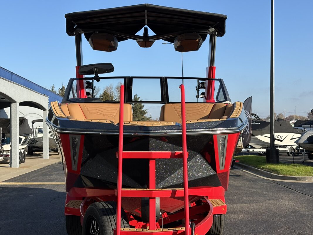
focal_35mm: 52
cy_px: 118
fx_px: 470
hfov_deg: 36.8
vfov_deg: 28.0
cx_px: 156
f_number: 1.6
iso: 32
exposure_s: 1/1667
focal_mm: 5.96
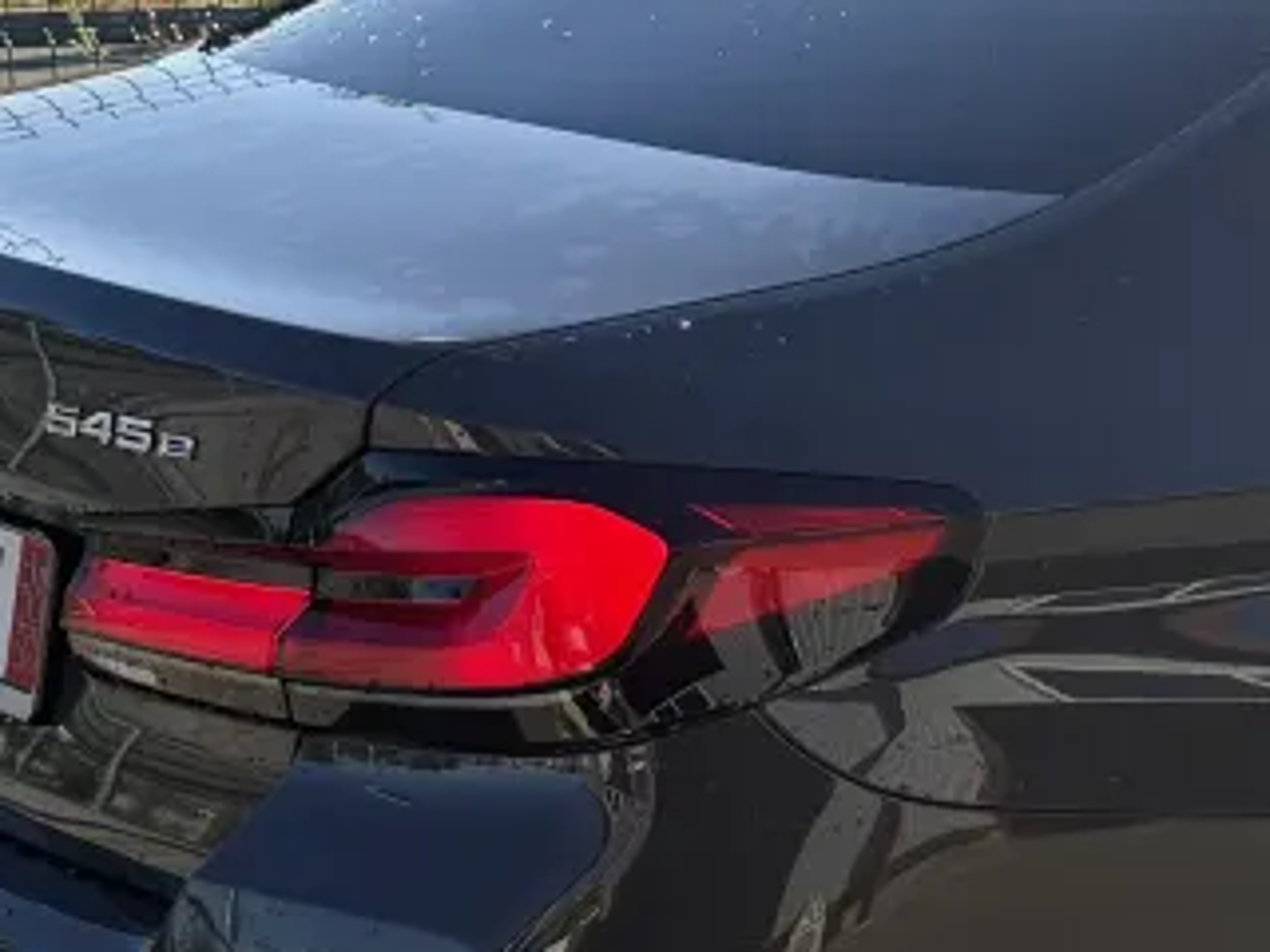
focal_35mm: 108
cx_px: 1635
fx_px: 3962
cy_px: 710
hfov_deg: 17.2
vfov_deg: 13.7
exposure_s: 1/3584
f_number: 1.78
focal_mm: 6.76
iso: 100
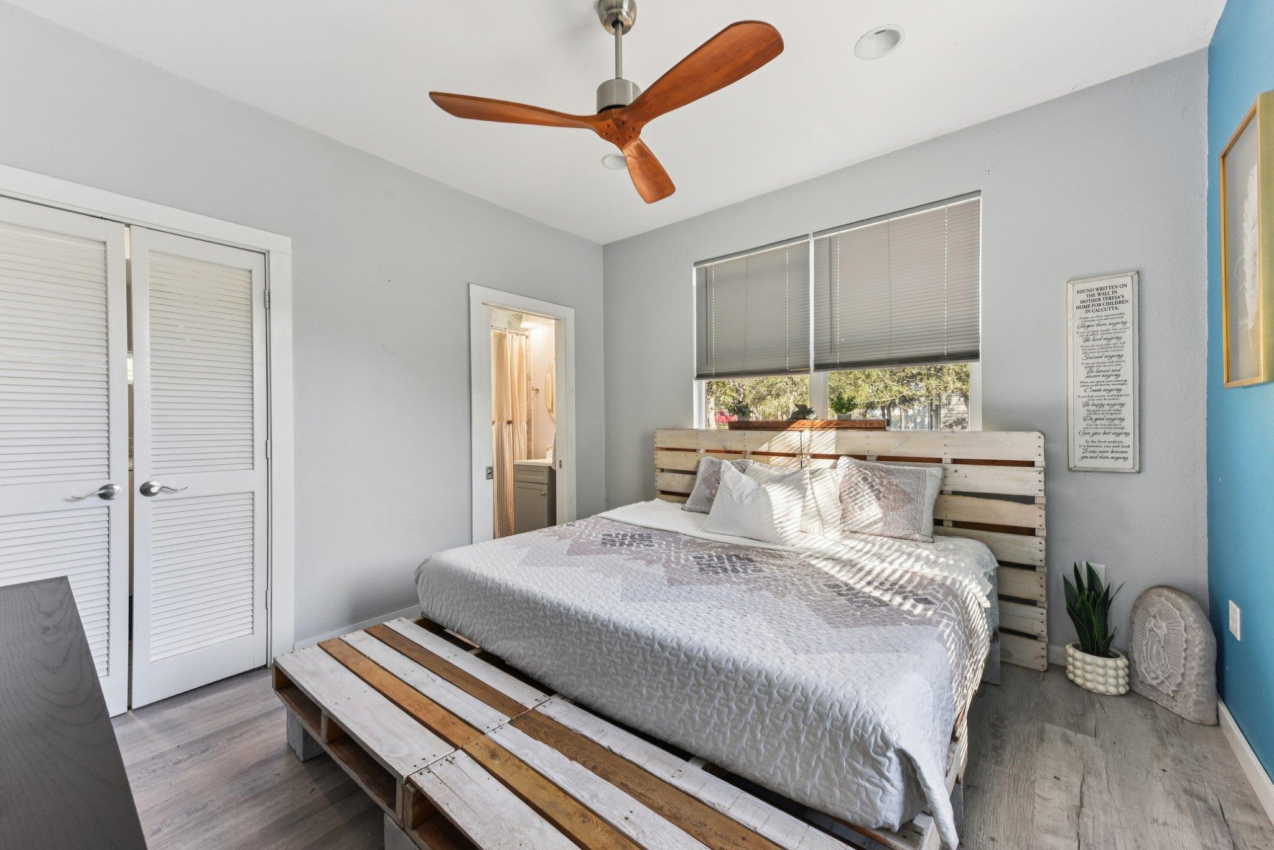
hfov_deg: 104.2
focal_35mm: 14
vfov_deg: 81.2
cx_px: 637
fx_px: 495
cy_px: 425
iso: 400
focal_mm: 14
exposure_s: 1/25
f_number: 8
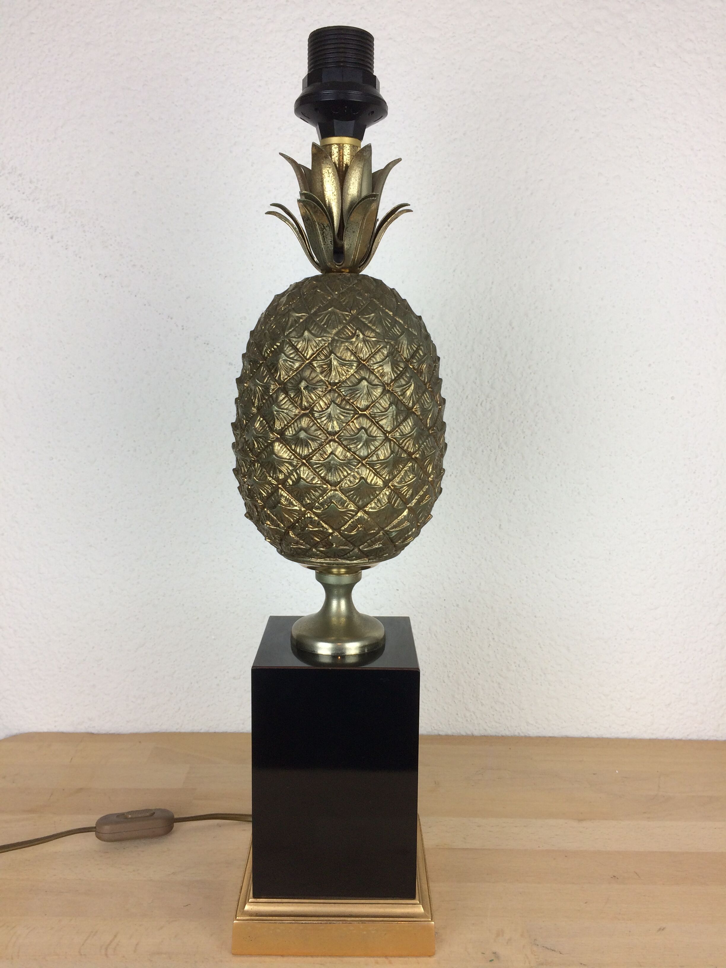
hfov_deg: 48.2
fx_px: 811
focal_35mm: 29
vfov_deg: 61.7
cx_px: 363
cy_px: 484
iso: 50
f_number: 2.2
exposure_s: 1/100
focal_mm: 4.15
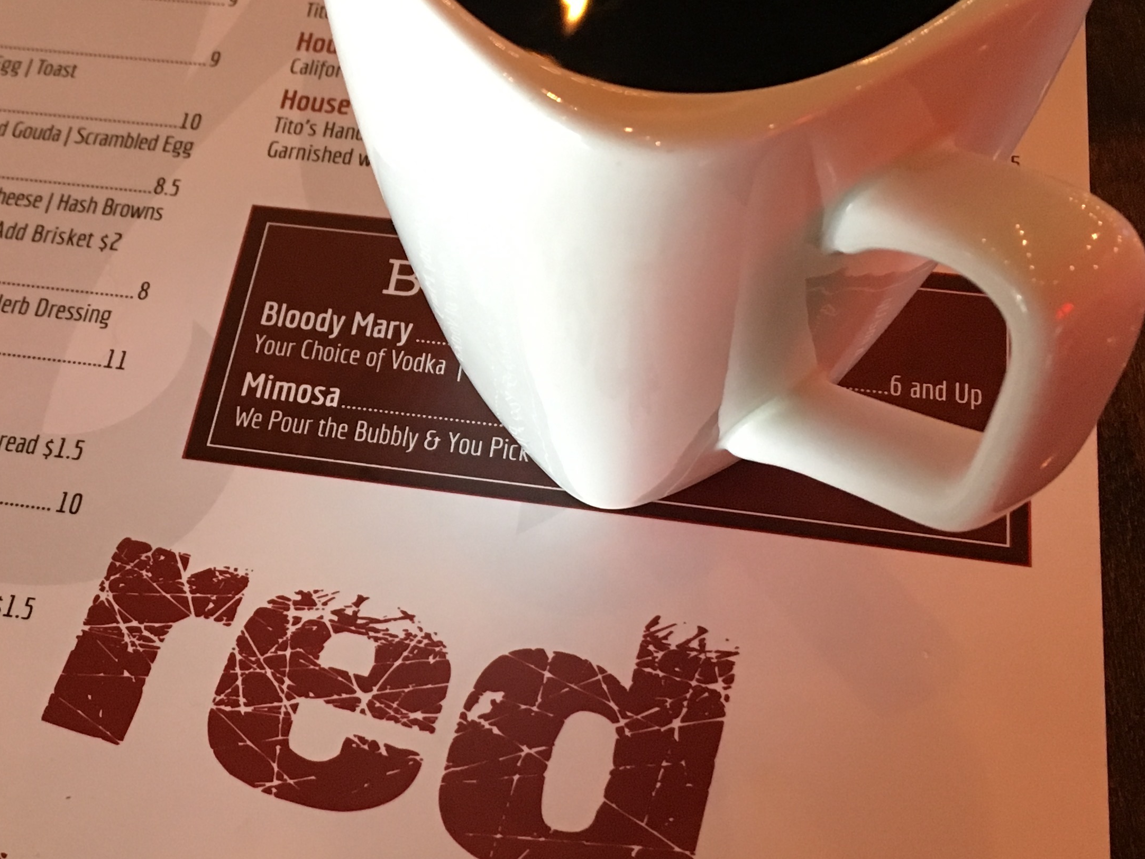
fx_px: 1786
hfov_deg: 34.8
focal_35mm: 54
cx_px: 299
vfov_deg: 27.0
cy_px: 427
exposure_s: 1/15
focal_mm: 4.15
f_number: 2.2
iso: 200
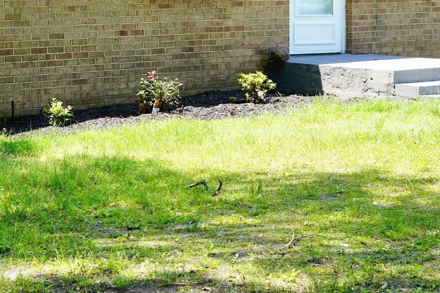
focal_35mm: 126
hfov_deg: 16.2
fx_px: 1540
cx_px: 159
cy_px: 75
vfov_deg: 10.9
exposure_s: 1/60
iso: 100
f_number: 6.3
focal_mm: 50
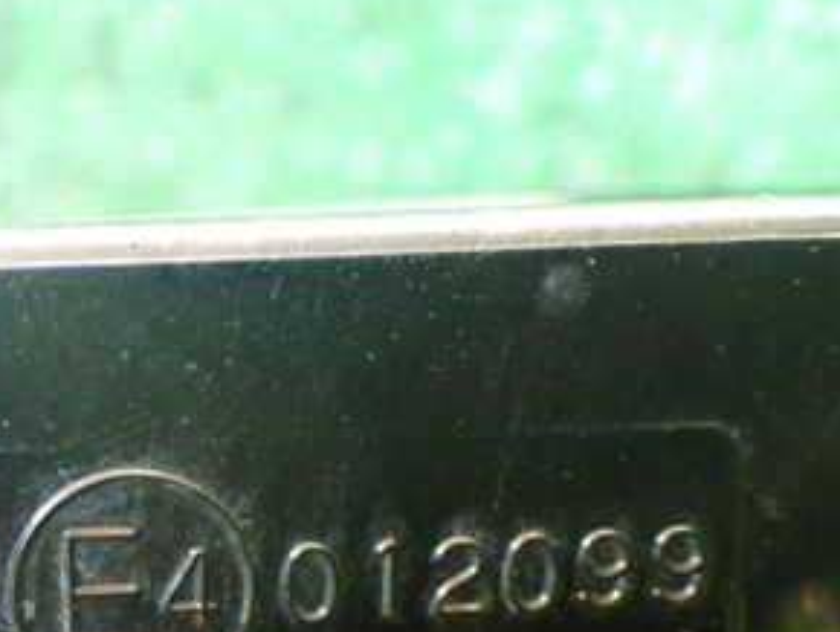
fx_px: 1506
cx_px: 46
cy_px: 487
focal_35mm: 62
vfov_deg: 23.4
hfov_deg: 29.6
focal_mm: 5.4
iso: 800
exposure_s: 1/30
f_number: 2.3
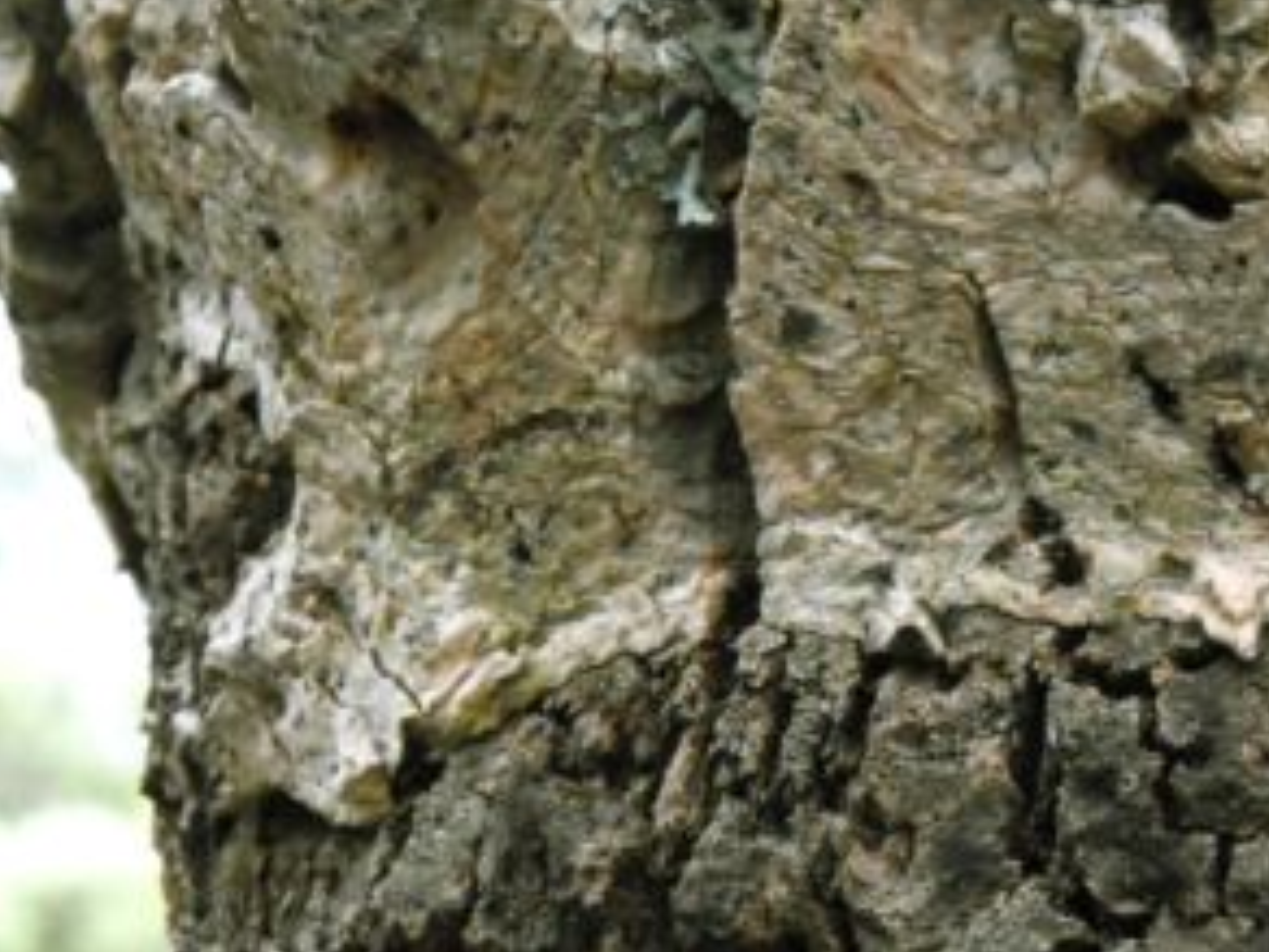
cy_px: 1400
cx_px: 1034
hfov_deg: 7.8
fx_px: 9275
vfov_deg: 5.8
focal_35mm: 253
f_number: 11
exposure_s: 1/500
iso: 8000
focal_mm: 50
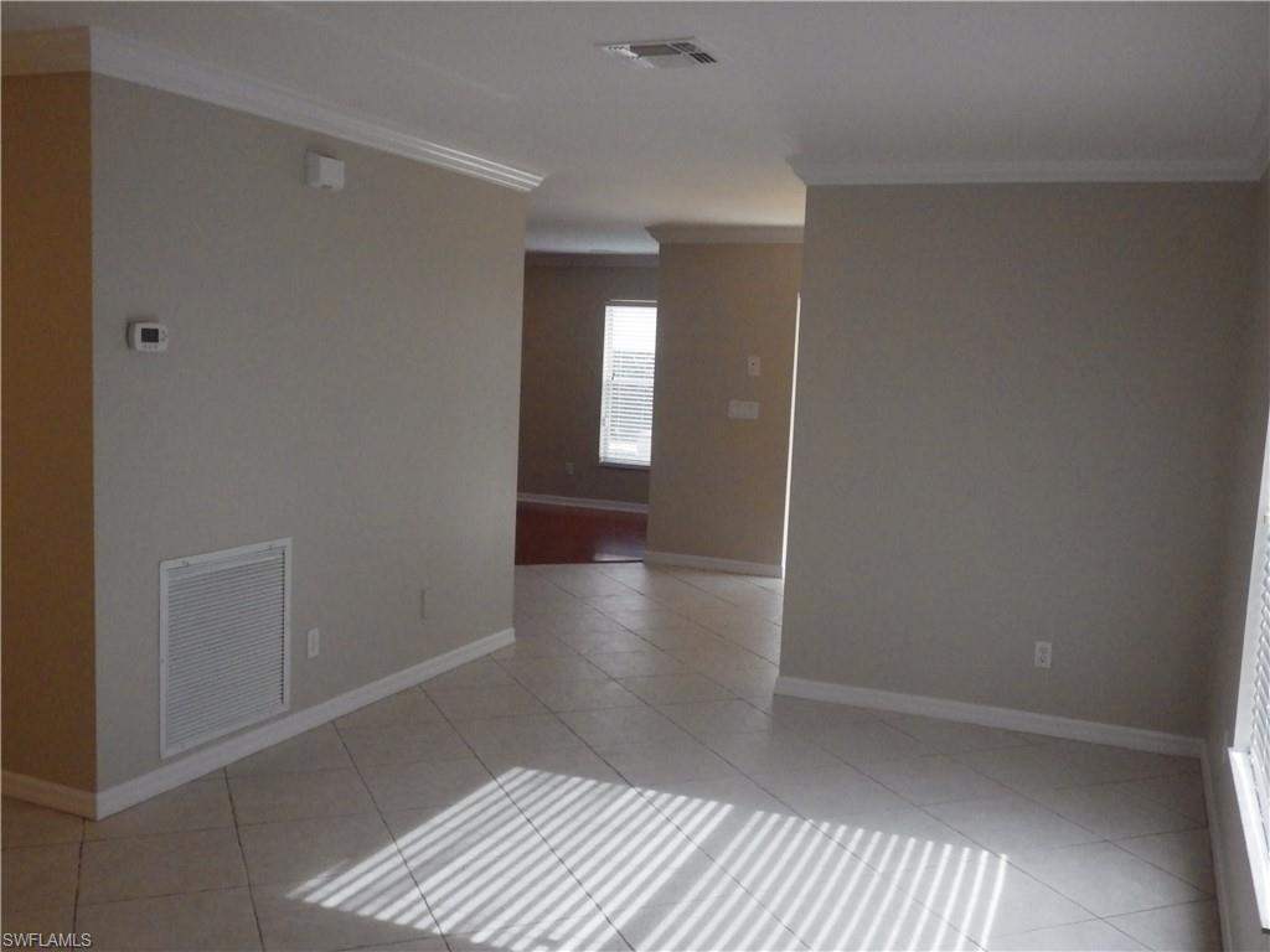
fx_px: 1247
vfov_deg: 41.8
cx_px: 635
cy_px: 476
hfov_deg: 54.0
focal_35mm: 34
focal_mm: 6.2
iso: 800
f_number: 3.4
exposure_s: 1/30
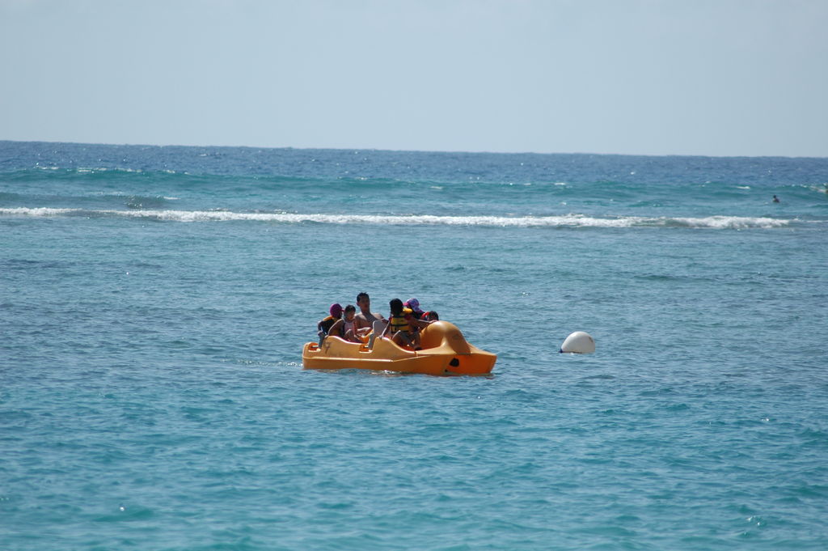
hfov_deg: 4.6
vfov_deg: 3.1
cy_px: 276
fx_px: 10341
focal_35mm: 450
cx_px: 414
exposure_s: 1/1600
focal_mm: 300
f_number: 5.6
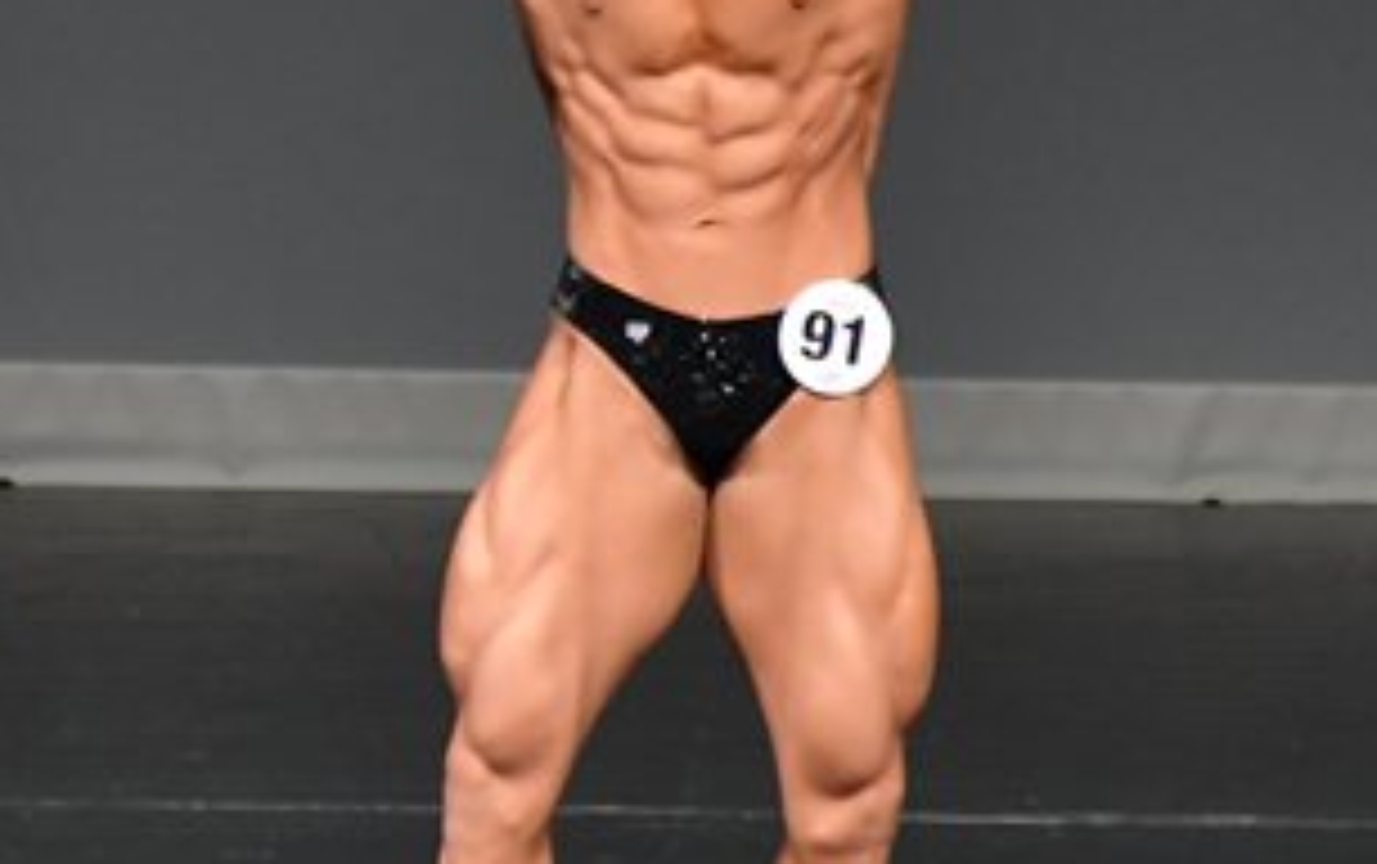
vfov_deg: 1.5
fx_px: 33399
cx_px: -241
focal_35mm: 889
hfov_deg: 2.4
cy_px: 274
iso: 5000
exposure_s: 1/400
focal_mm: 230
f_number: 5.6
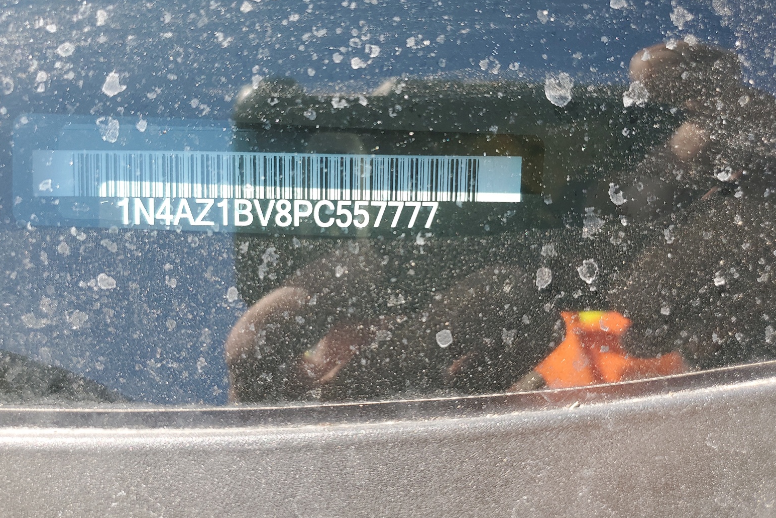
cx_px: 375
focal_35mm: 28
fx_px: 604
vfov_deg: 46.3
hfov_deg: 65.5
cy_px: 233
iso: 50
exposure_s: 1/385
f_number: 1.5
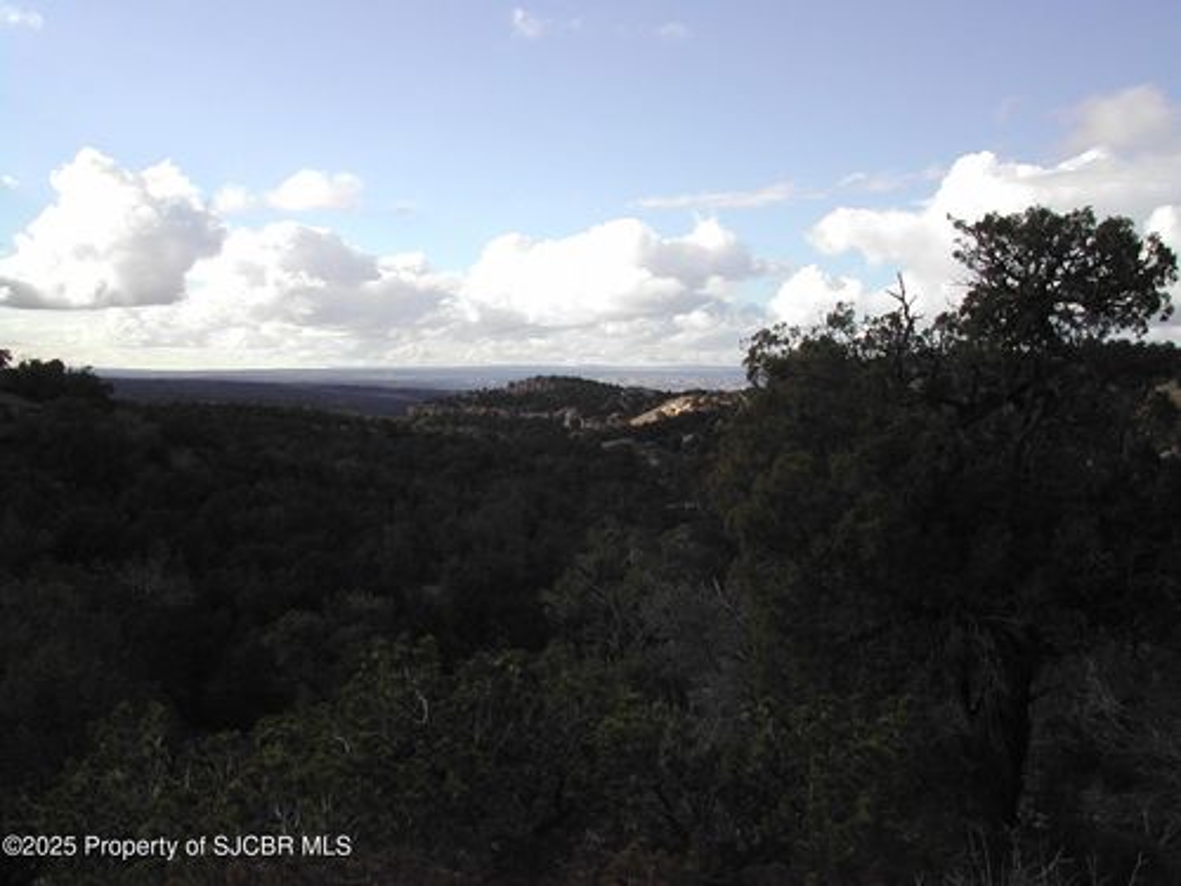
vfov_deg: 37.7
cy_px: 443
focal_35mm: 38
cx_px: 590
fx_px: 1296
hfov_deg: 49.0
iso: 100
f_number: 7.6
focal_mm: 8
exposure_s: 1/164
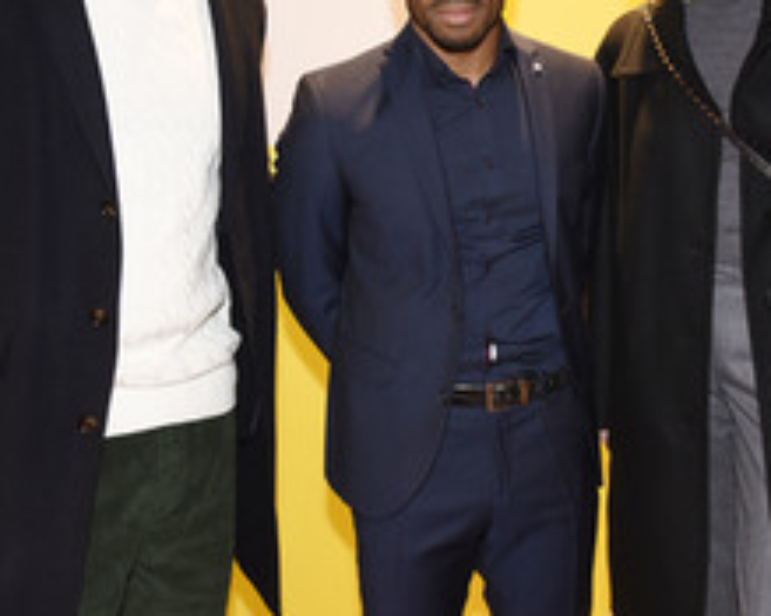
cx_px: 442
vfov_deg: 25.9
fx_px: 1323
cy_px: 162
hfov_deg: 32.4
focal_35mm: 58
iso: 2000
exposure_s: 1/60
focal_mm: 30
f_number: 6.3
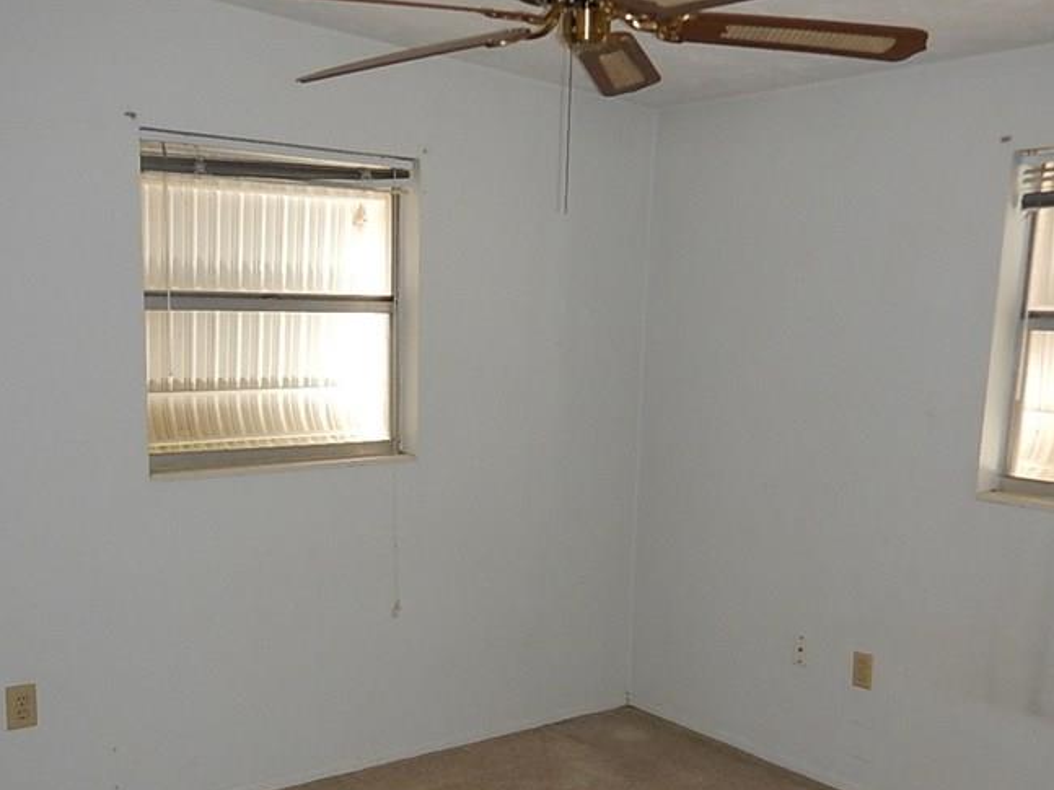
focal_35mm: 38
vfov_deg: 37.3
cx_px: 494
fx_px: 1157
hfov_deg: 49.0
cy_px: 534
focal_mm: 4.3
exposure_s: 1/30
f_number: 2.8
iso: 200
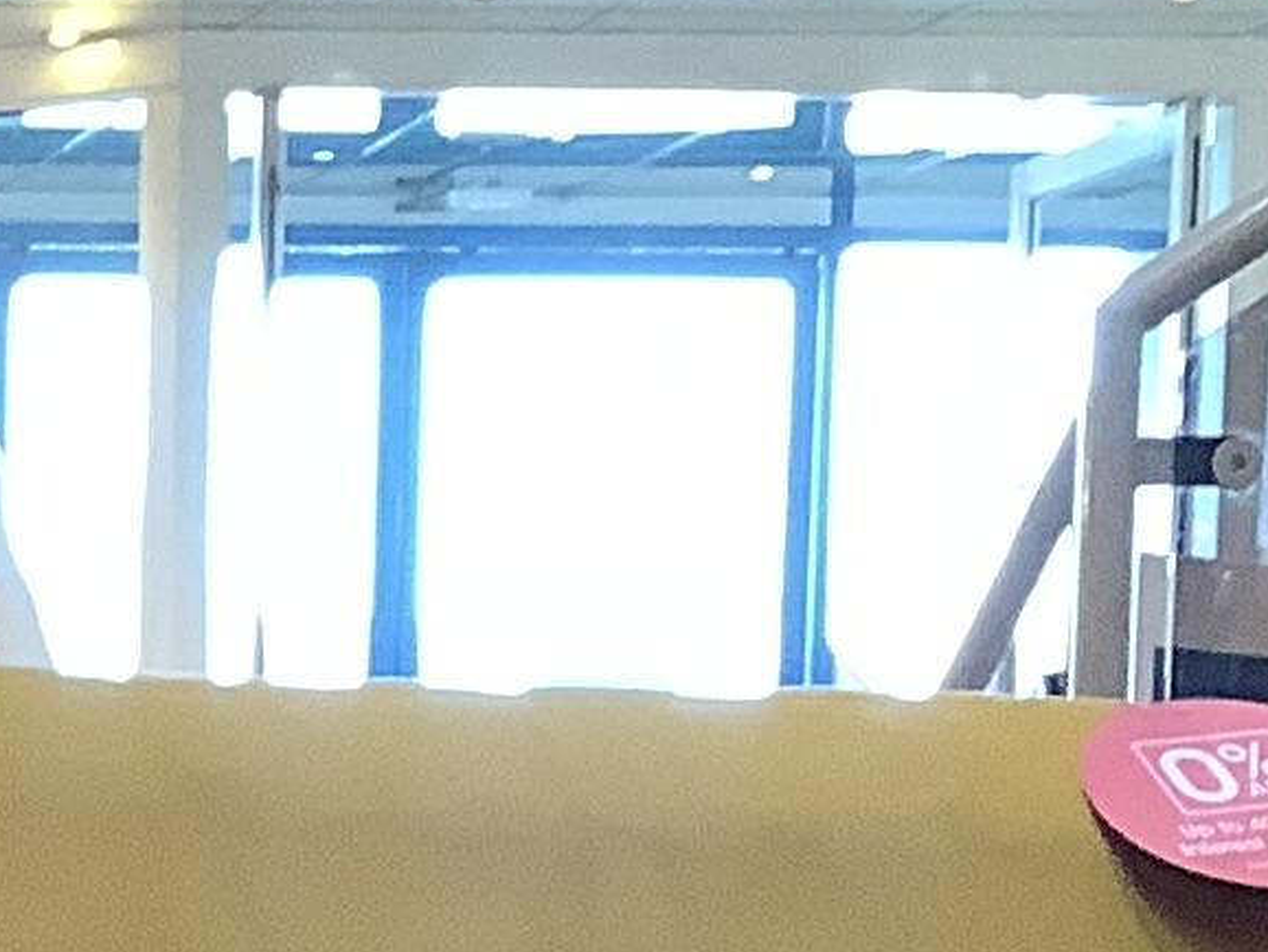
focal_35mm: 175
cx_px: -573
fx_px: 6413
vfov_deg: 8.1
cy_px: 1814
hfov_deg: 10.9
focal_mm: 3.3
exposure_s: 1/50
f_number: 2.4
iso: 100
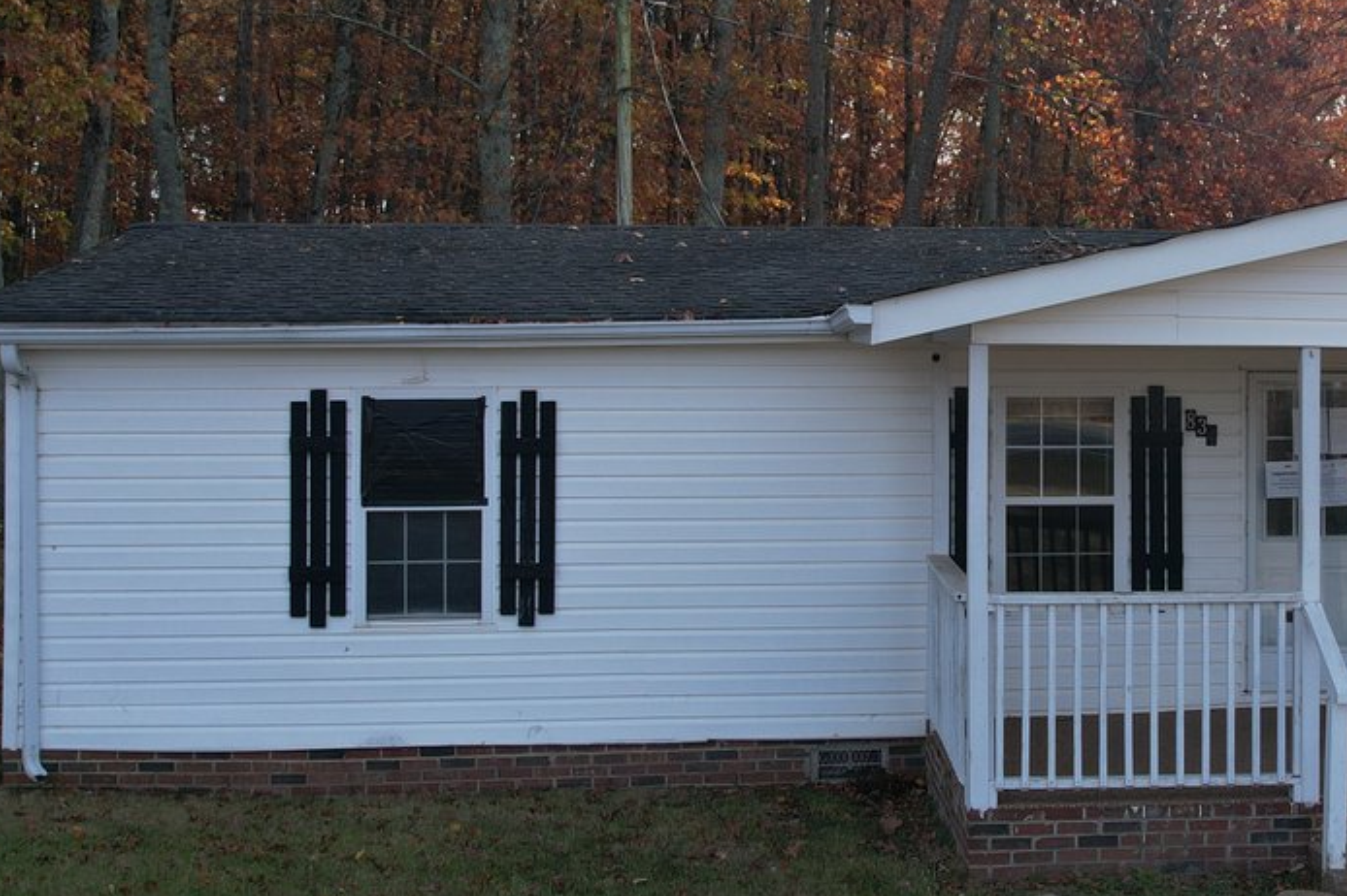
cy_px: 307
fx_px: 2019
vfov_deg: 24.9
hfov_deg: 35.9
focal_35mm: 54
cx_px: 1035
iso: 100
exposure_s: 1/1000
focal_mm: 8.38
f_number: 2.8
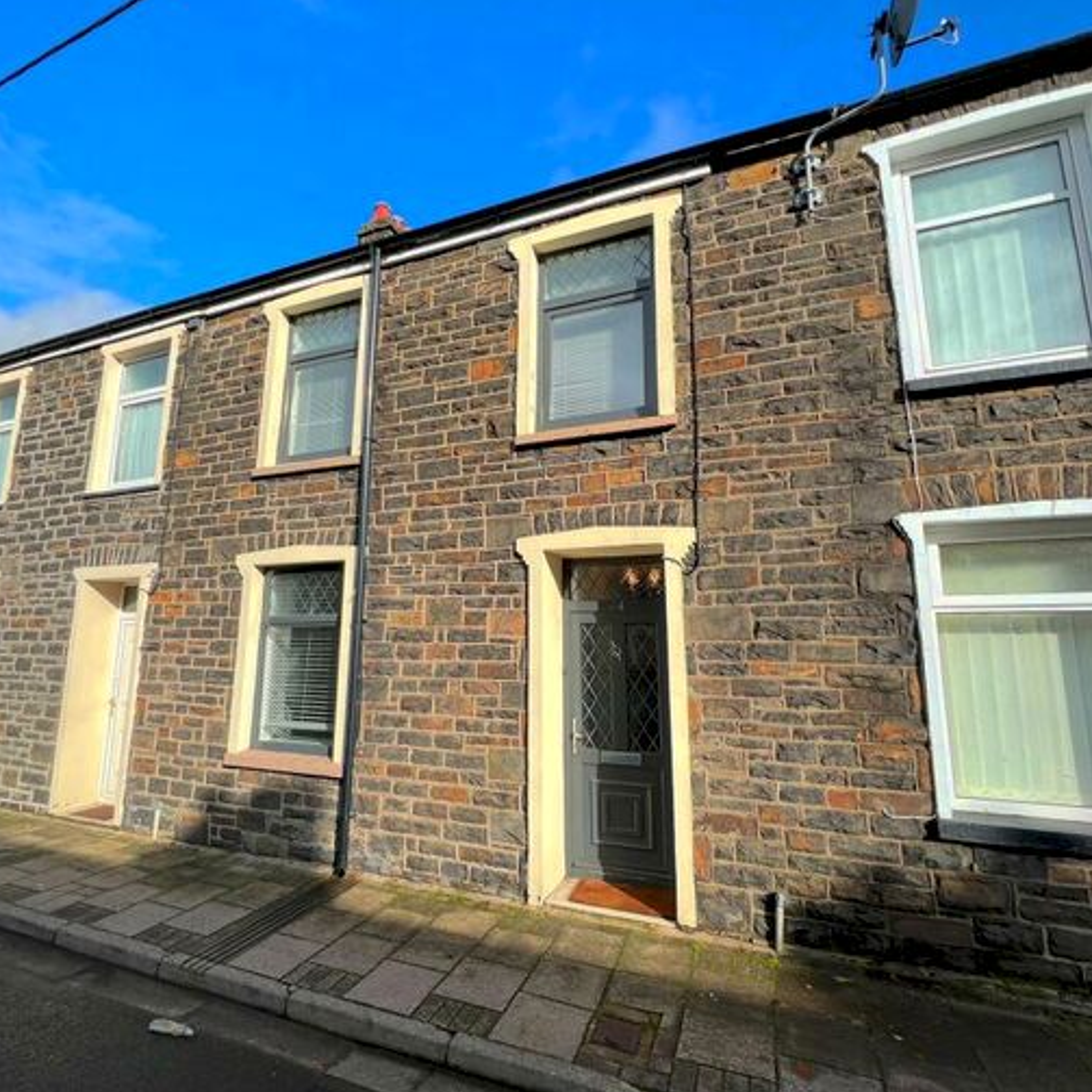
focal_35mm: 16
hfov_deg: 87.2
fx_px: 571
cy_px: 550
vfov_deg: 87.4
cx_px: 497
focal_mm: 1.57
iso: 32
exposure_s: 1/1845
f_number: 1.8
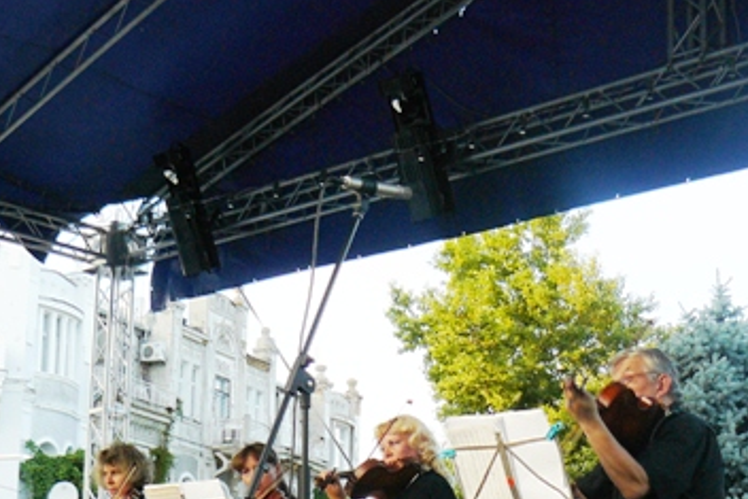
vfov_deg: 19.5
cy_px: 493
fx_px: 1413
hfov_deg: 29.6
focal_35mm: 68
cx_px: 434
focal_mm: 6
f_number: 3.2
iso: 100
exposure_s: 1/100
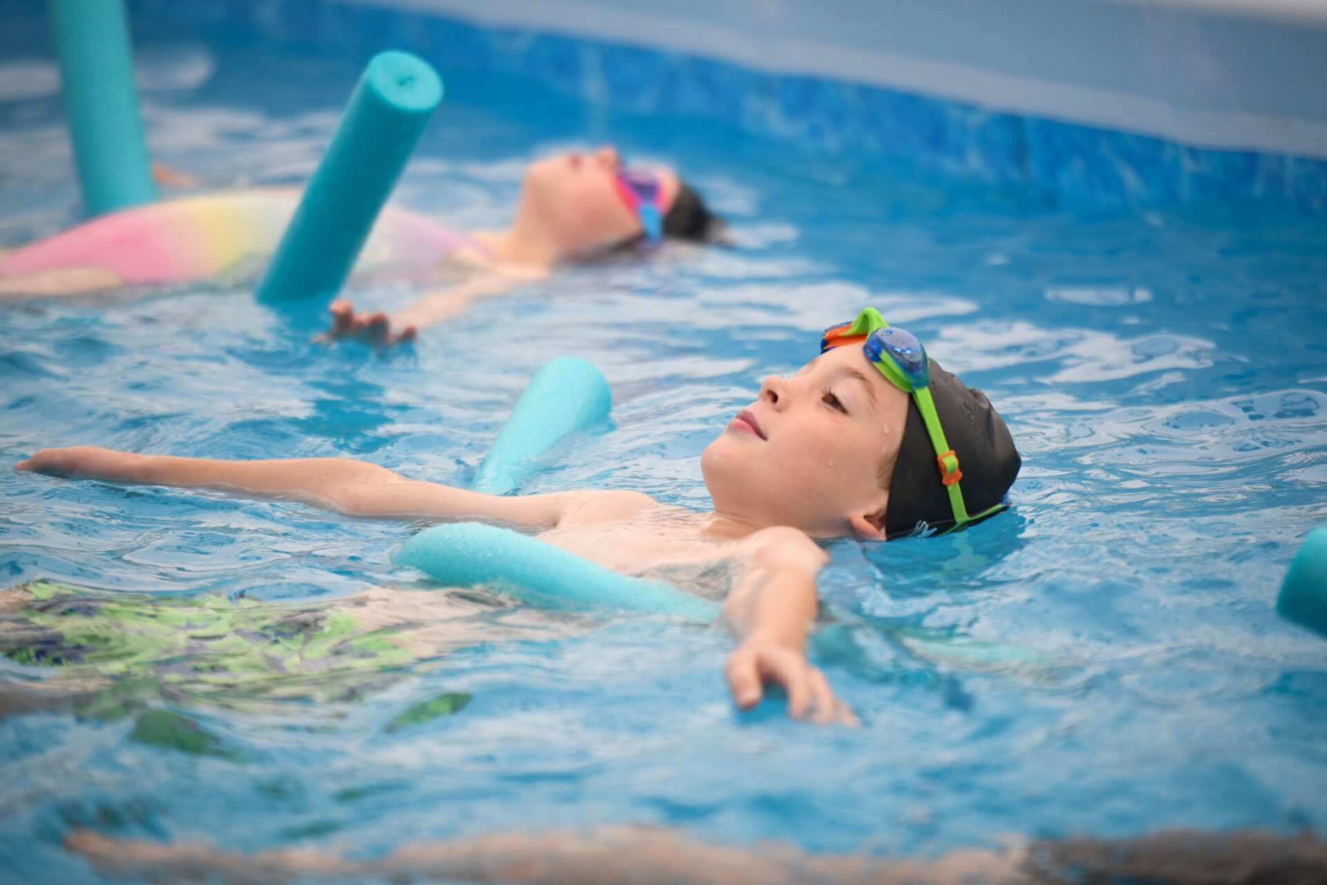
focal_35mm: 200
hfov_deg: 10.3
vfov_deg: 6.9
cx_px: 664
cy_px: 442
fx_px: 7372
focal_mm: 200
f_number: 2.8
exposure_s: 1/500
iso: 200
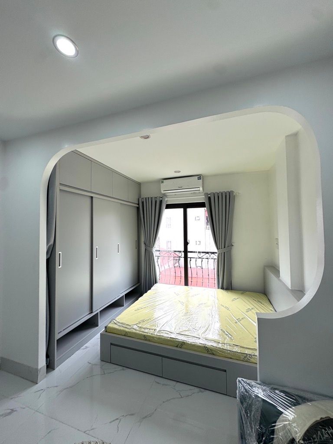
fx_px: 180
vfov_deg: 102.1
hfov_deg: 85.7
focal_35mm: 14
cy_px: 222
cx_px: 166
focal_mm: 2.22
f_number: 2.2
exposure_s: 1/168
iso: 40
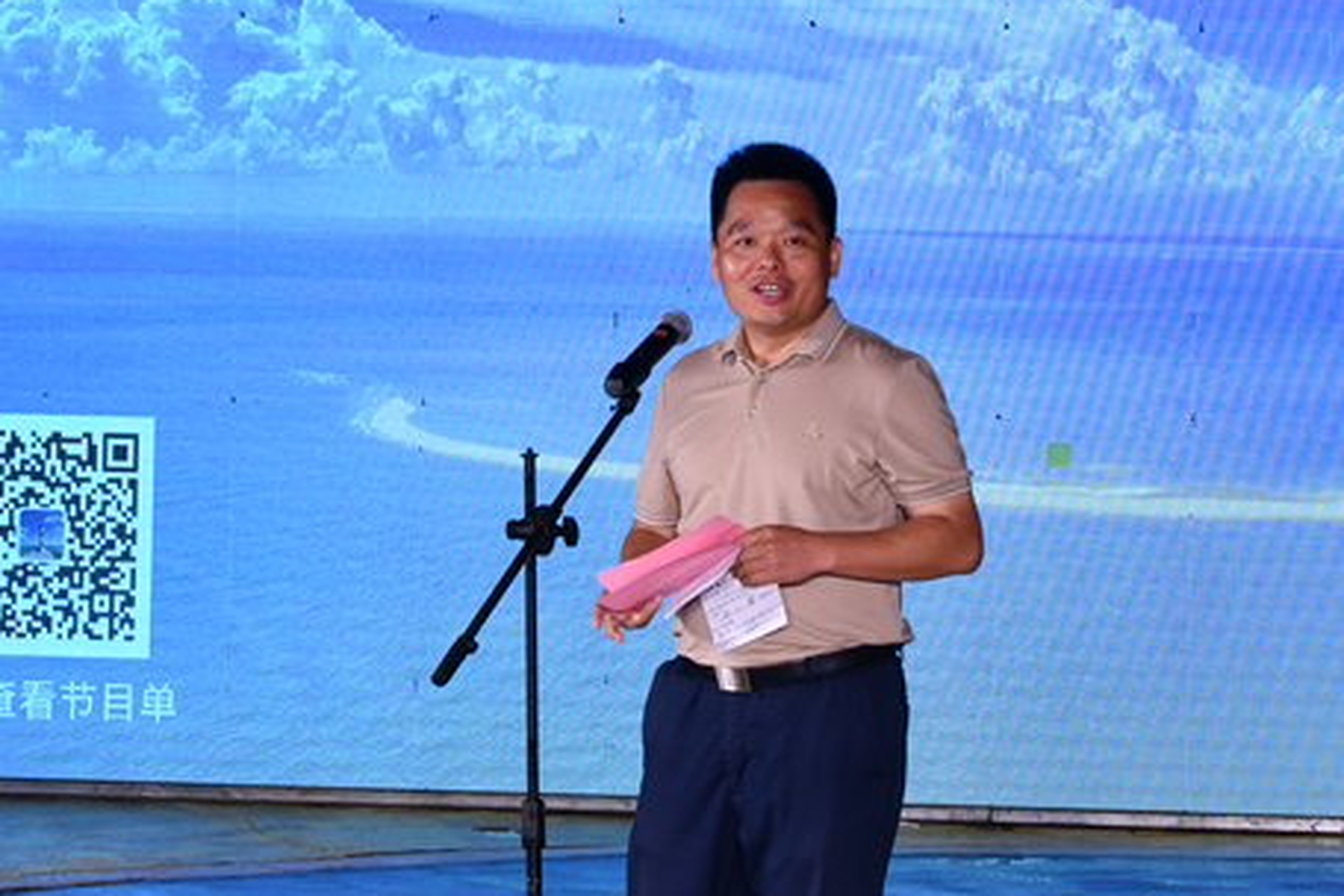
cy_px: 68
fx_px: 5301
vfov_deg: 9.6
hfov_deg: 14.4
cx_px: 1067
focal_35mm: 142
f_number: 9
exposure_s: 1/80
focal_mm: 48
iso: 500
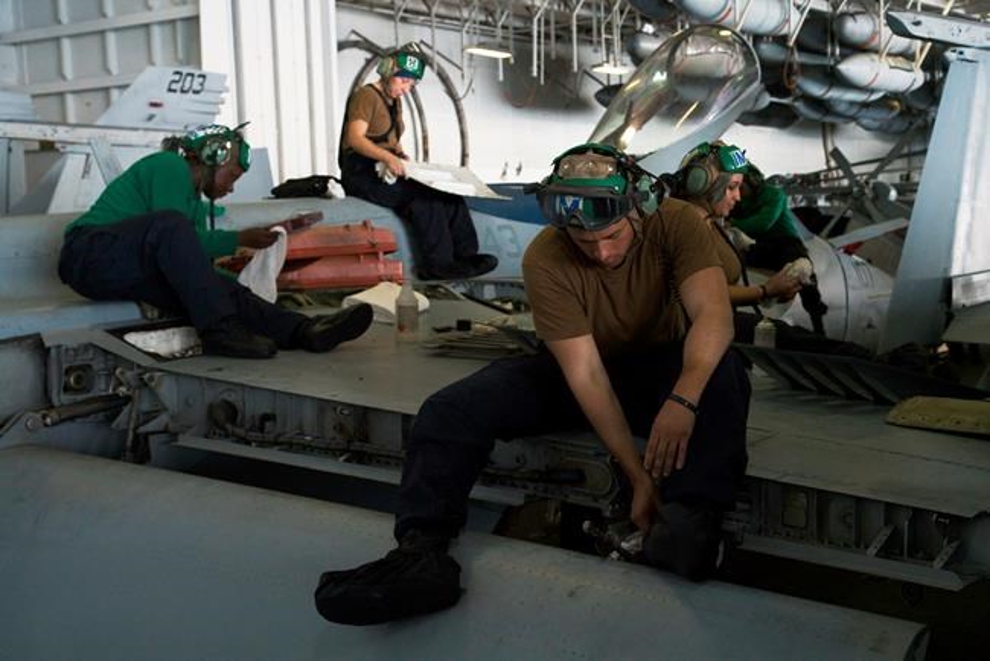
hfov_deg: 39.6
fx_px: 1376
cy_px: 330
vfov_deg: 27.0
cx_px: 495
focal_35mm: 50
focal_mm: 50
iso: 1600
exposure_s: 1/160
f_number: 7.1
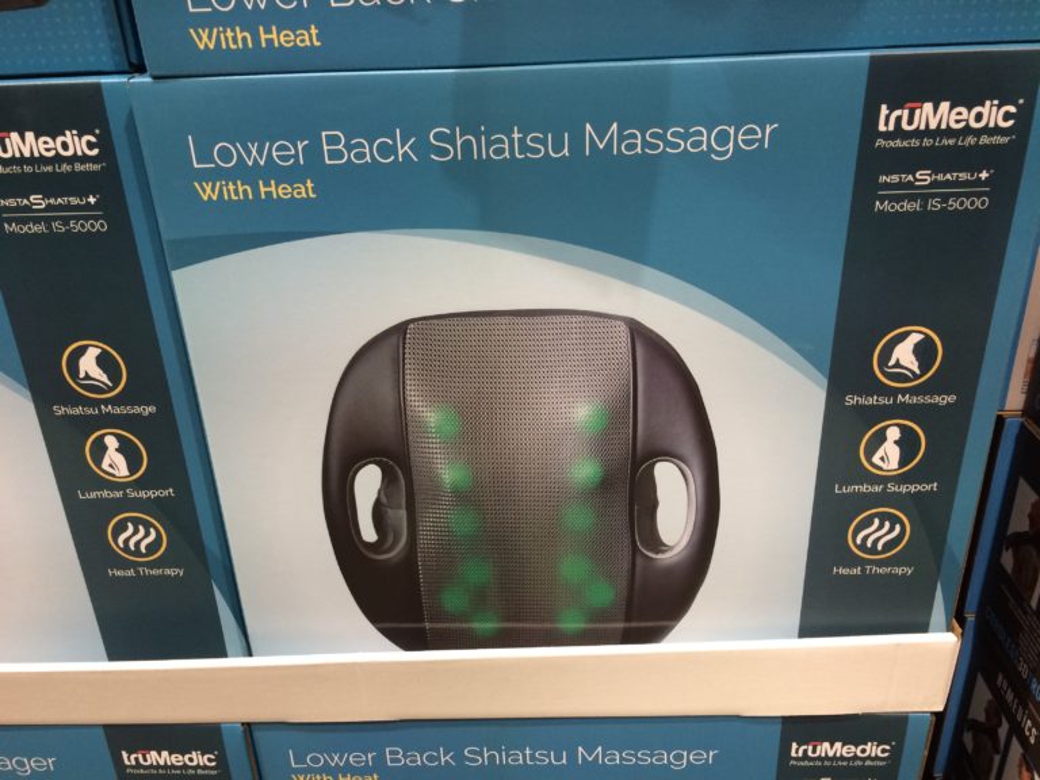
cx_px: 520
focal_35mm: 29
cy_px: 390
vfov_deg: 48.2
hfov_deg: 61.7
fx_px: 871
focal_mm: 4.15
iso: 160
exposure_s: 1/33
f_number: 2.2
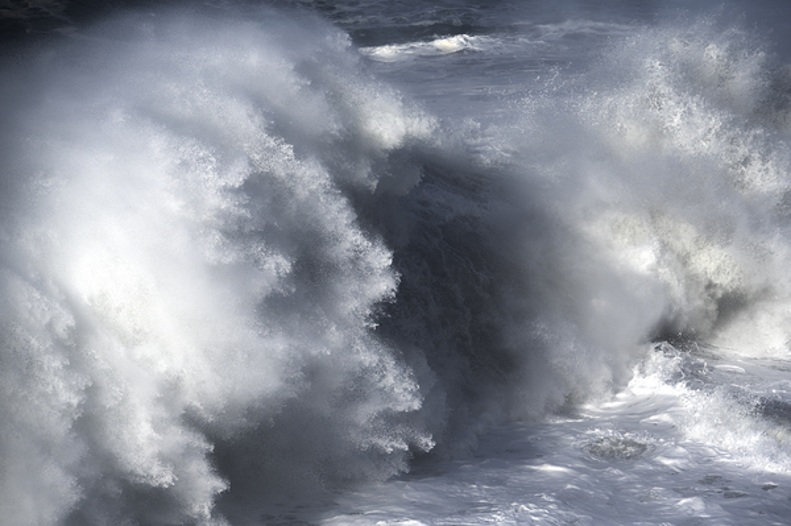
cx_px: 396
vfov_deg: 8.6
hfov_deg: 12.8
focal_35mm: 160
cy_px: 263
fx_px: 3513
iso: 200
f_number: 8
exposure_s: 1/2500
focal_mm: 160
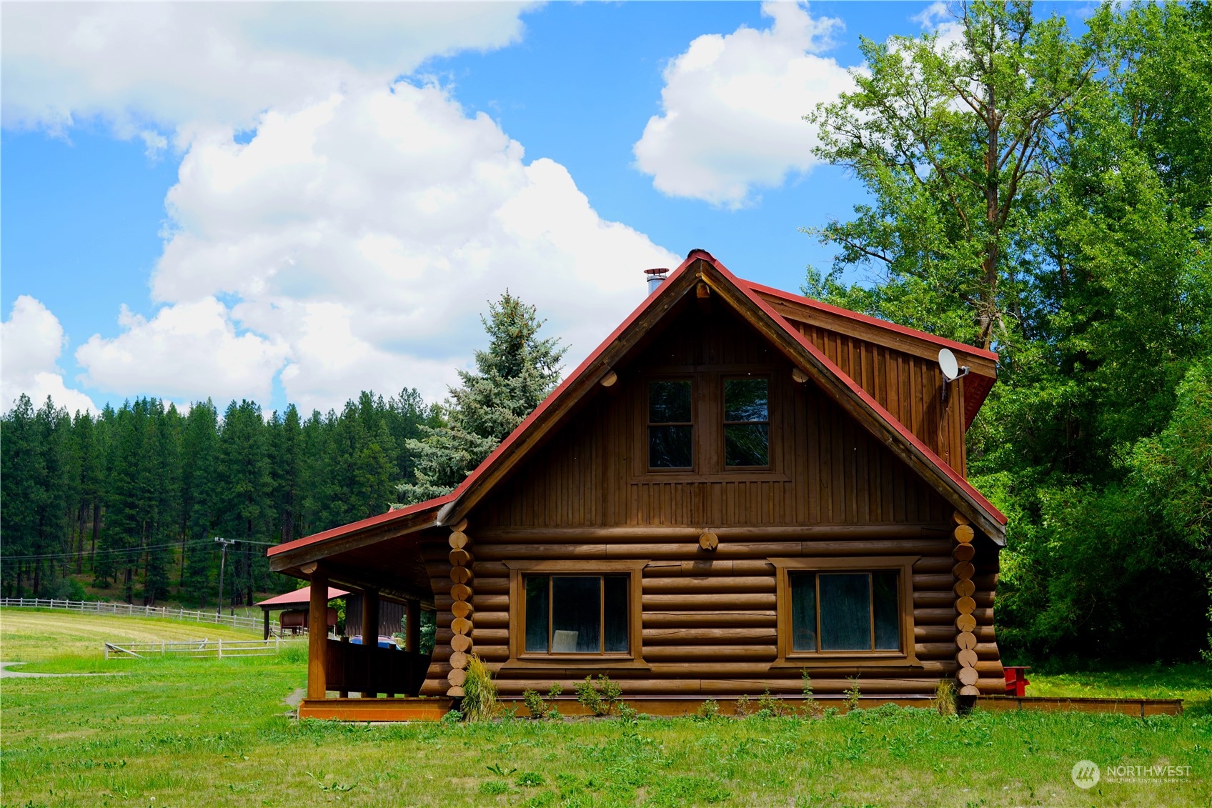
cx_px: 606
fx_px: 1683
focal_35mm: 50
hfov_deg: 39.6
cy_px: 404
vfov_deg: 27.0
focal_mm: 50
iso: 100
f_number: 7.1
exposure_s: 1/125
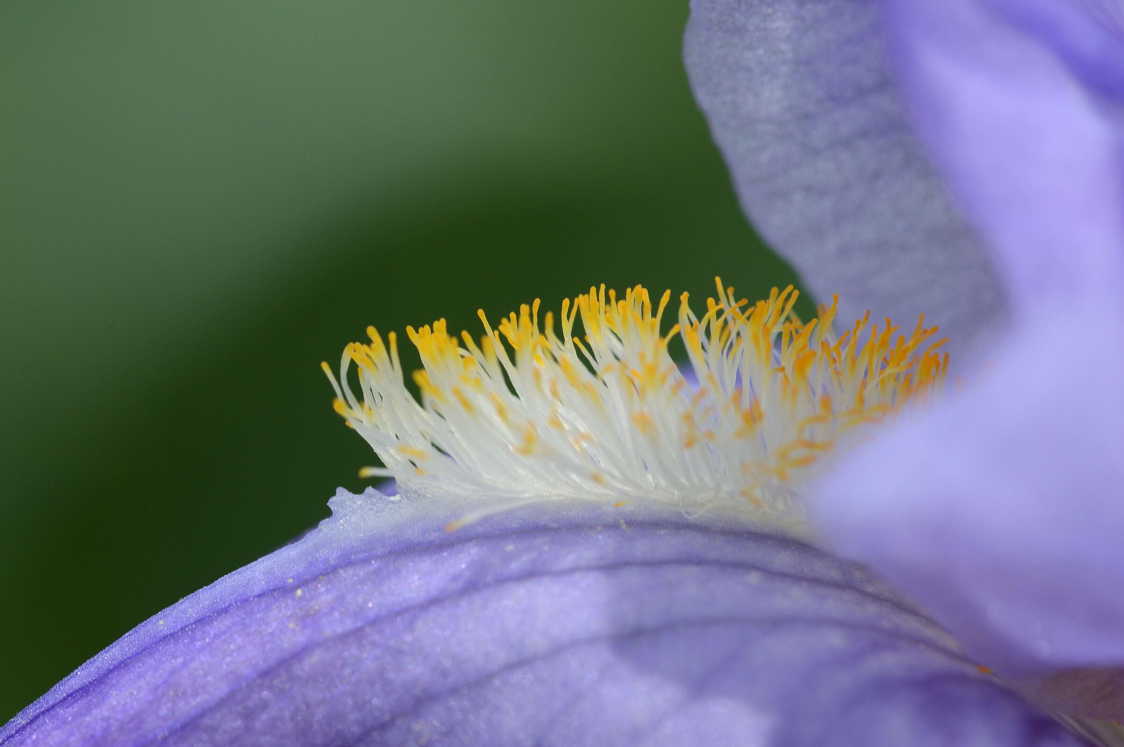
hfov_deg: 13.1
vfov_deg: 8.7
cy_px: 374
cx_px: 562
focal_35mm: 158
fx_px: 4913
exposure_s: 1/200
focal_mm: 105
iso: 200
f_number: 14
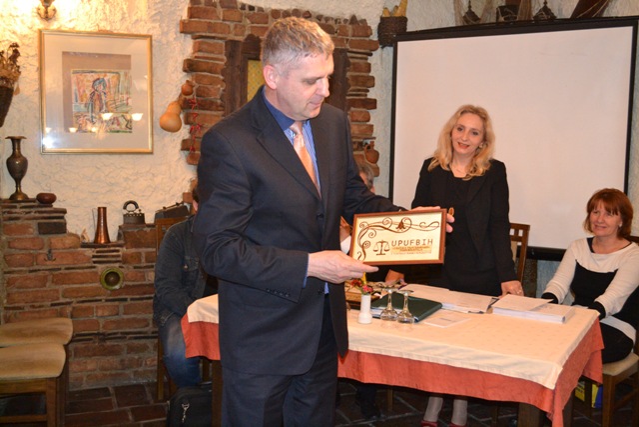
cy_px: 214
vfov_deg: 34.2
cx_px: 320
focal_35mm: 39
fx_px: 692
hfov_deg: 49.5
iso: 3200
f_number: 4.2
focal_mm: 26
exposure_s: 1/60
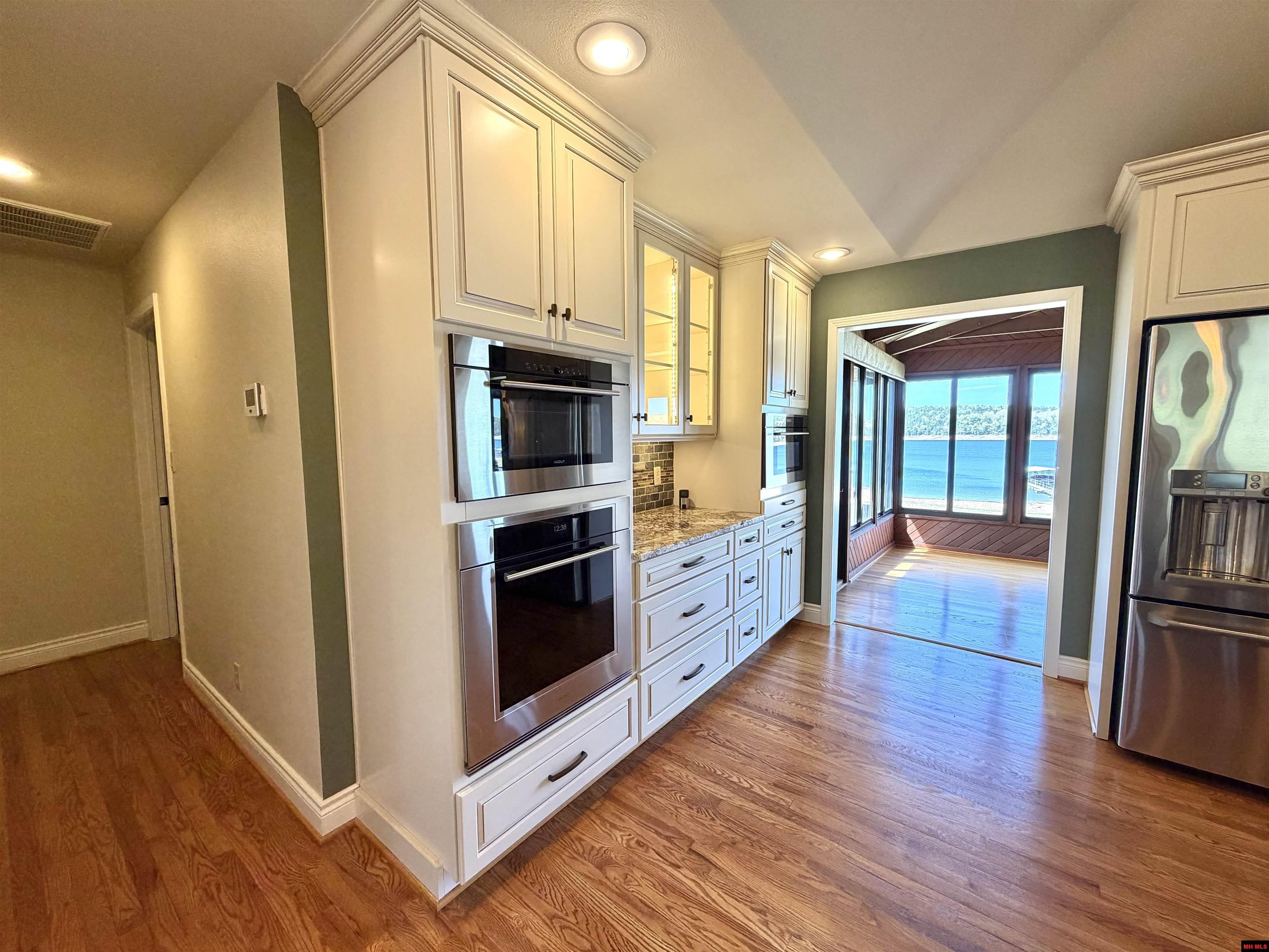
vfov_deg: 85.7
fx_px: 513
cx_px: 634
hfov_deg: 102.1
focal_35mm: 14
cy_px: 476
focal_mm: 2.22
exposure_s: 1/120
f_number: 2.2
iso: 160
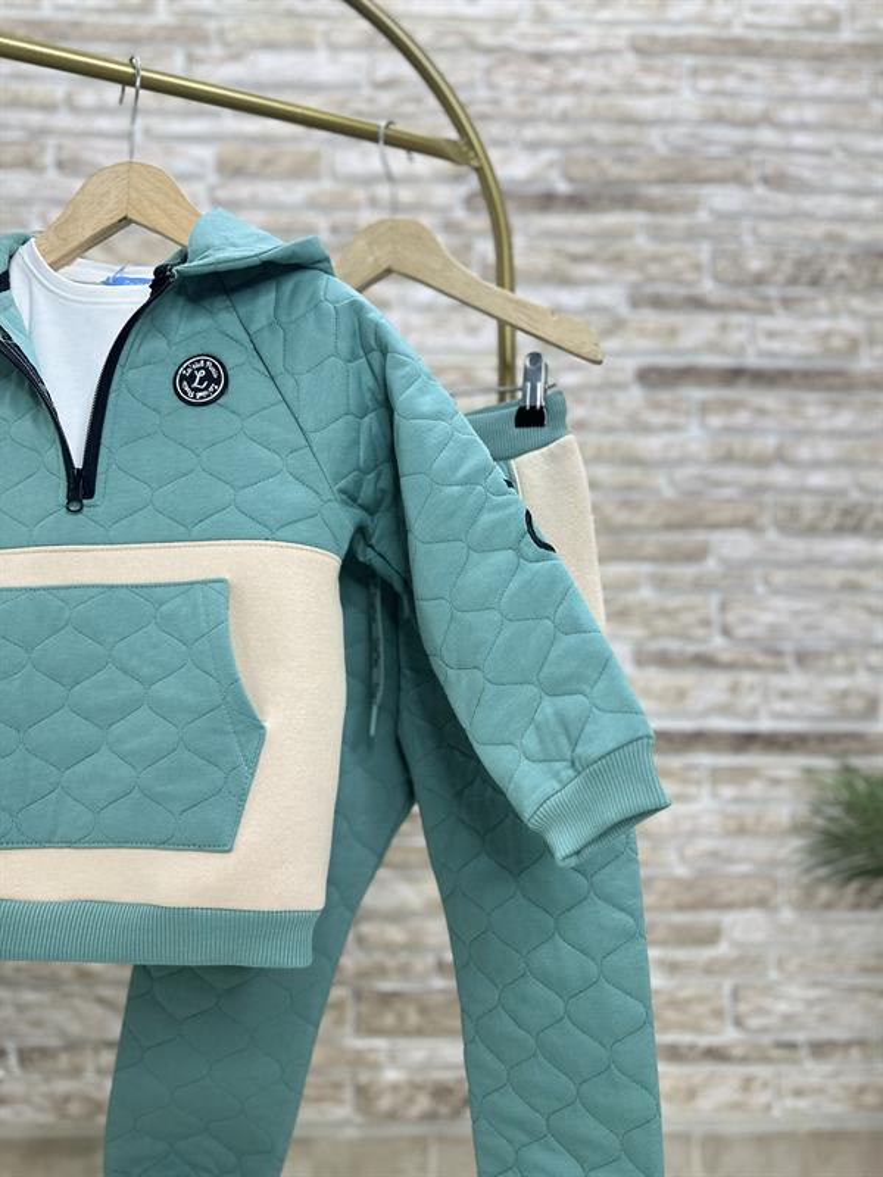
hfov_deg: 56.8
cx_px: 442
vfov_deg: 71.6
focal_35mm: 24
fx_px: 816
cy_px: 588
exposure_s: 1/100
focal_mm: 6.86
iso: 100
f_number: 1.78
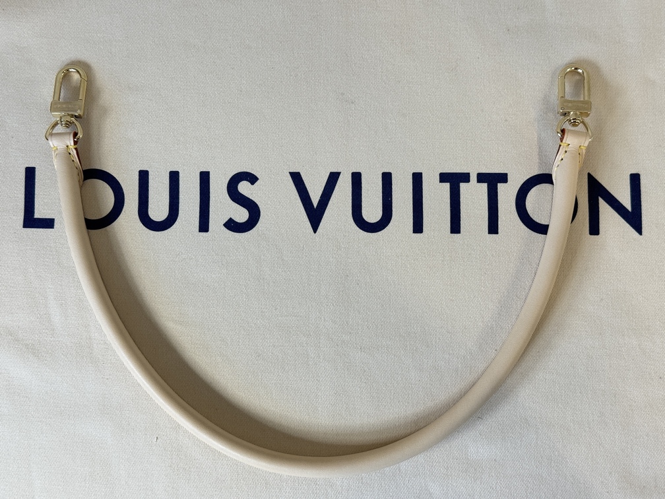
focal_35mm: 48
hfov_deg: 39.7
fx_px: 922
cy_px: 250
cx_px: 332
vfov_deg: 30.3
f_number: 1.78
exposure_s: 1/50
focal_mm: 6.76
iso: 100
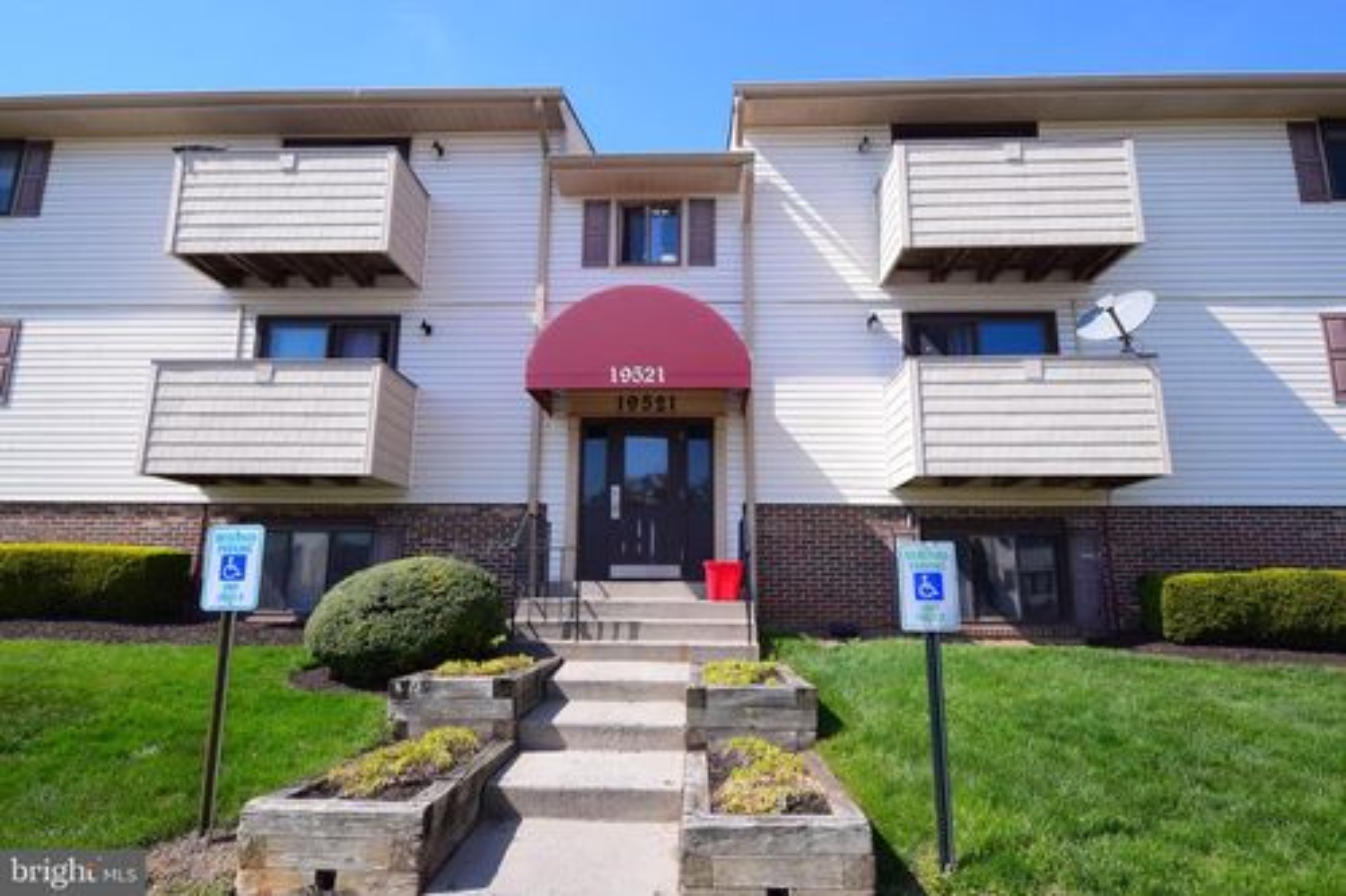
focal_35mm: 21
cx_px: 673
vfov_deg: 59.5
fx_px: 785
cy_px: 448
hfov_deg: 81.2
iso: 400
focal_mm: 14
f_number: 10
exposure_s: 1/400
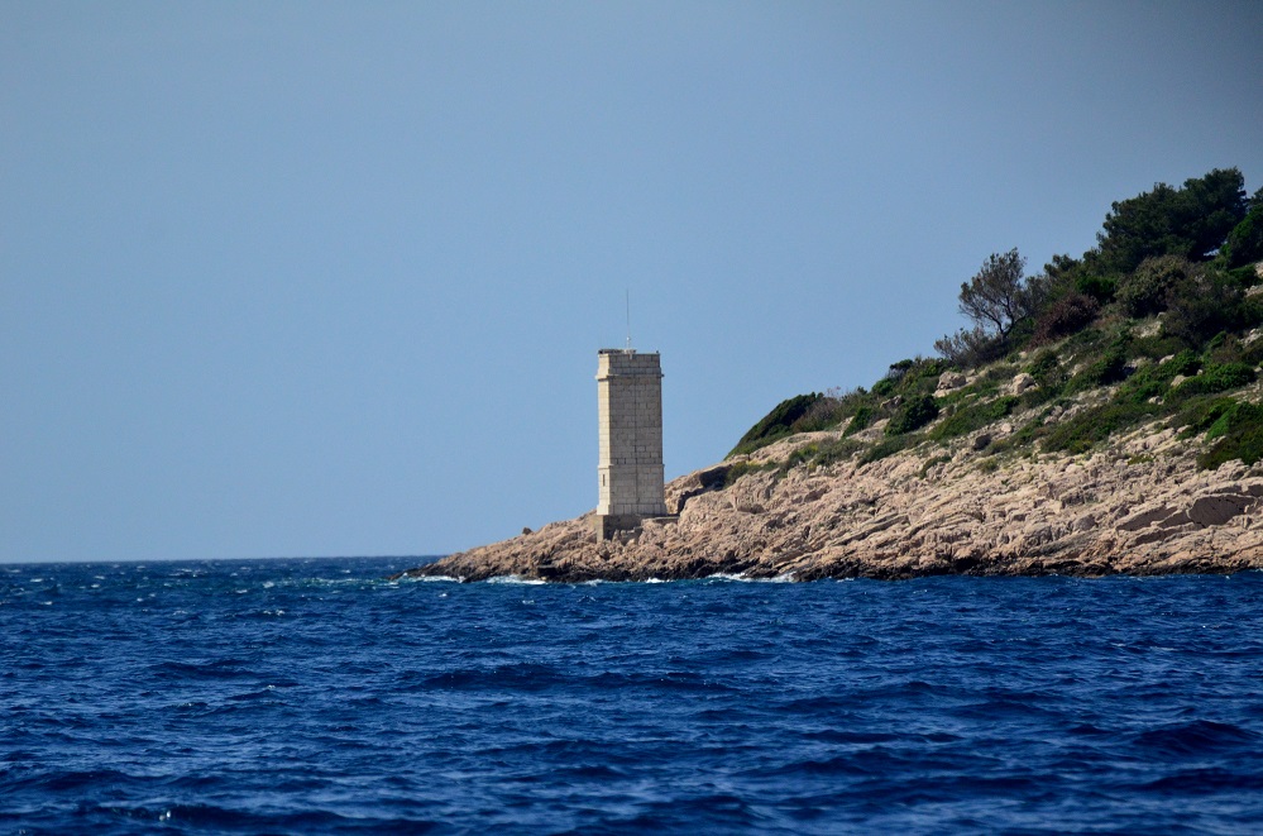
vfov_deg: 3.0
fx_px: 15750
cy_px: 418
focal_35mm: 450
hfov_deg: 4.6
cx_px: 632
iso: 1250
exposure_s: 1/8000
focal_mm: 300
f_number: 5.6
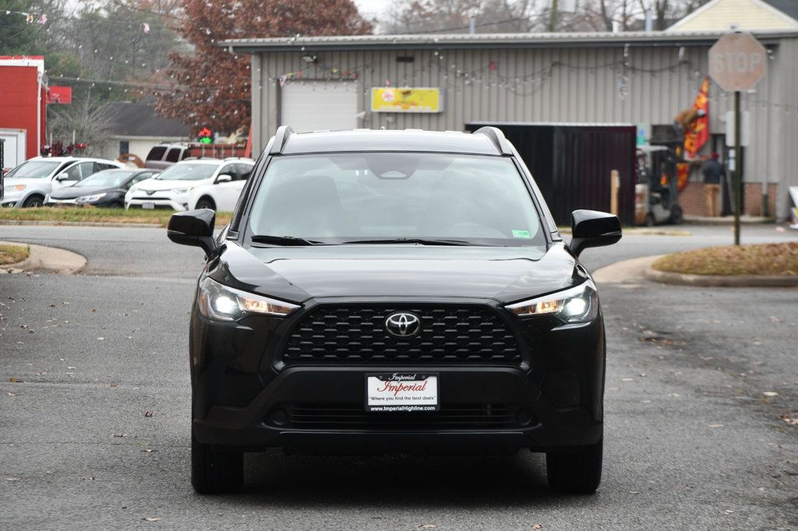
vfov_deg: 9.3
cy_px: 266
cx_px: 399
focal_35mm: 147
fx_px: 3257
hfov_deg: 14.0
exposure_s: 1/250
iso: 220
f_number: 5.6
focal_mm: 98
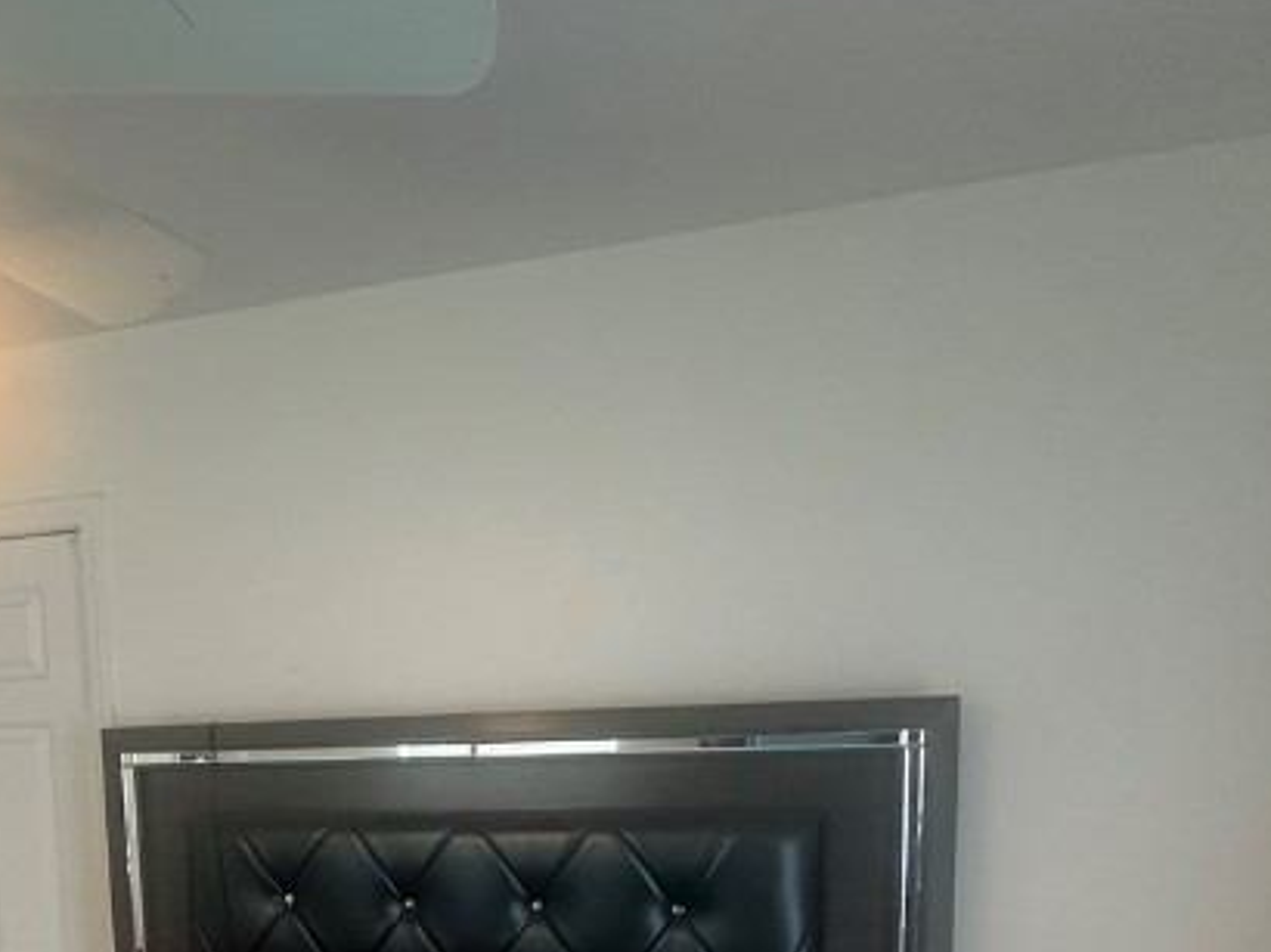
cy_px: 853
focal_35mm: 35
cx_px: 174
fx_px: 1284
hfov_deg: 48.2
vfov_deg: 38.0
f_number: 2.2
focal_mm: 2.22
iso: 250
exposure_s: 1/60
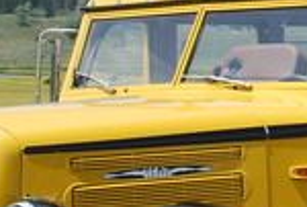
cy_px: -10
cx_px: 540
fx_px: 1531
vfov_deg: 7.7
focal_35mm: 179
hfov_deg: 10.8
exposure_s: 1/250
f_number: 8
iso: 100
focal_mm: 28
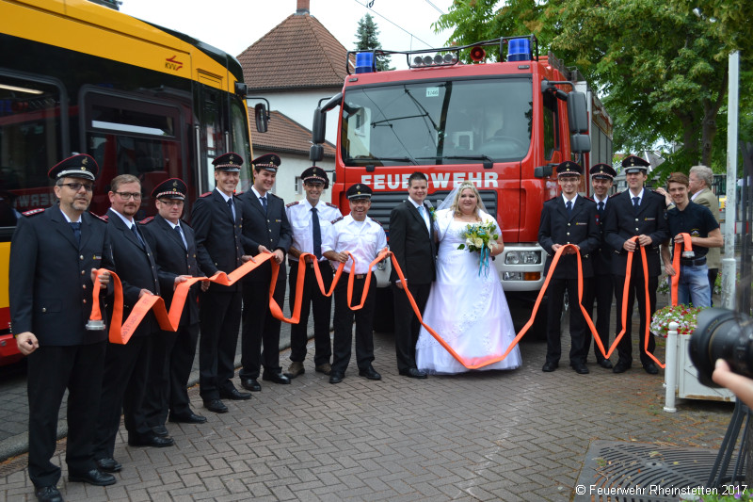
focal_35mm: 36
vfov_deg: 36.9
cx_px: 376
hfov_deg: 53.1
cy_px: 251
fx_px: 753
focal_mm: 24
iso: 180
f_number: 5.6
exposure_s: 1/125
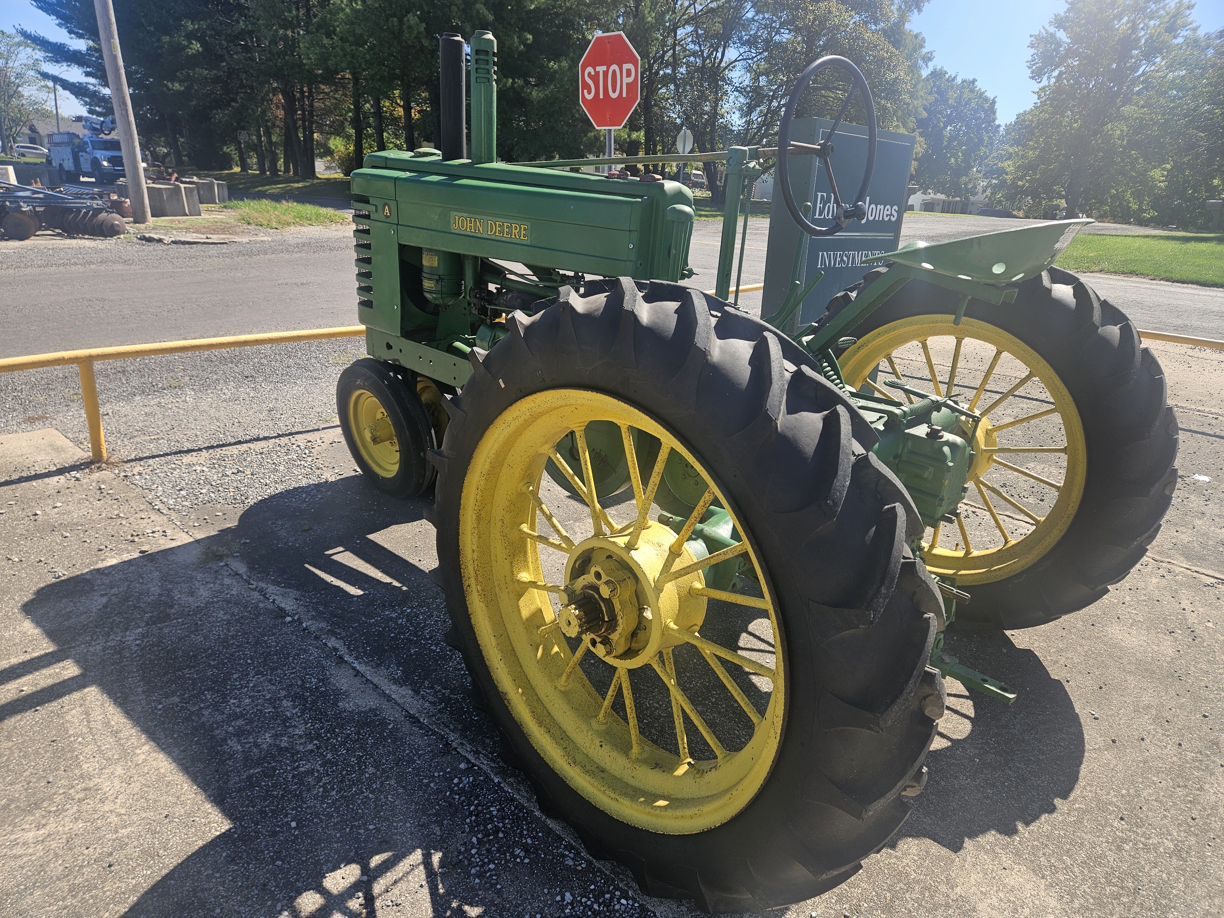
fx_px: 813
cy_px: 459
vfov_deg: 58.9
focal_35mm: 23
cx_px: 612
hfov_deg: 73.9
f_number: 1.8
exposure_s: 1/878
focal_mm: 5.4
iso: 25
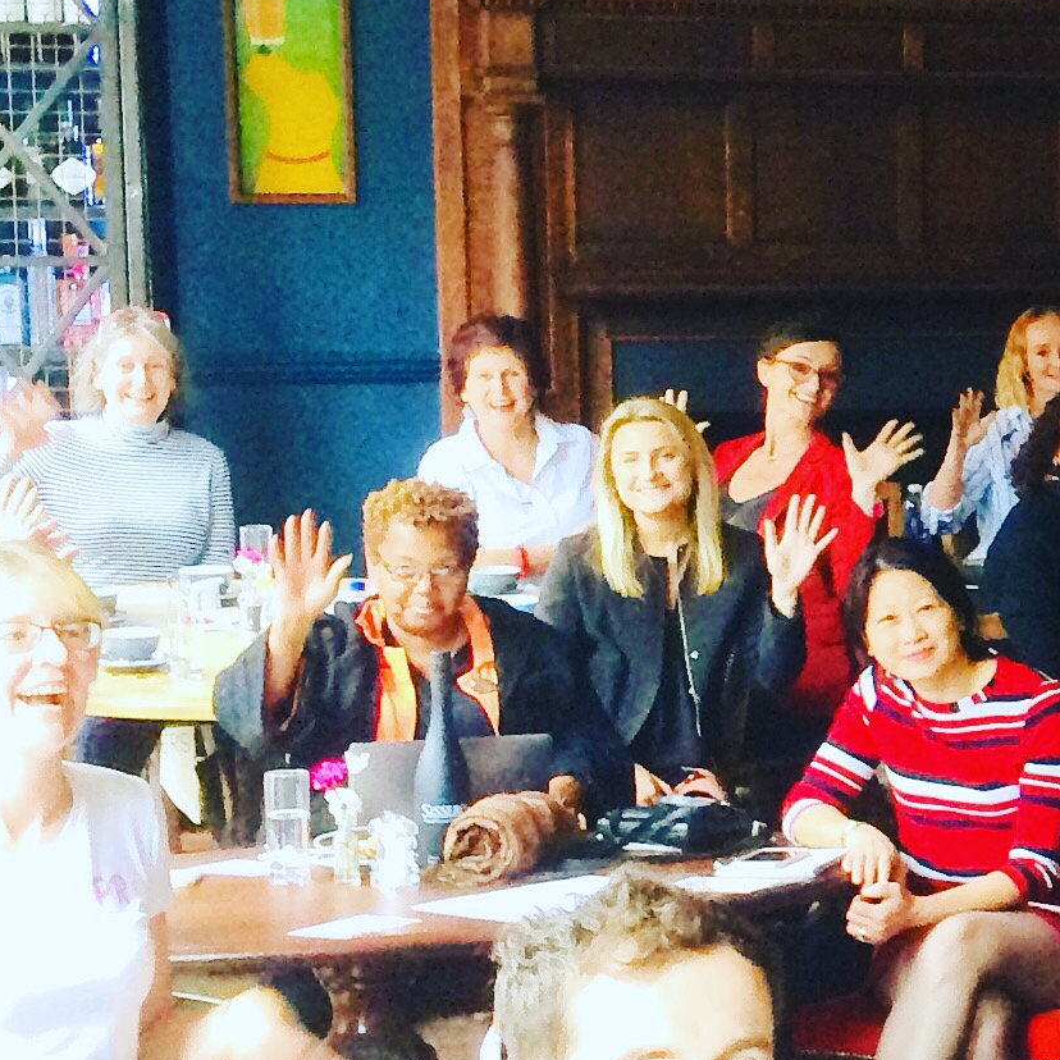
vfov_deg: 17.2
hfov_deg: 15.5
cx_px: 1736
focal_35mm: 101
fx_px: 3499
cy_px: 524
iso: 160
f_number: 2.2
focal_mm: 4.15
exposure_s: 1/33
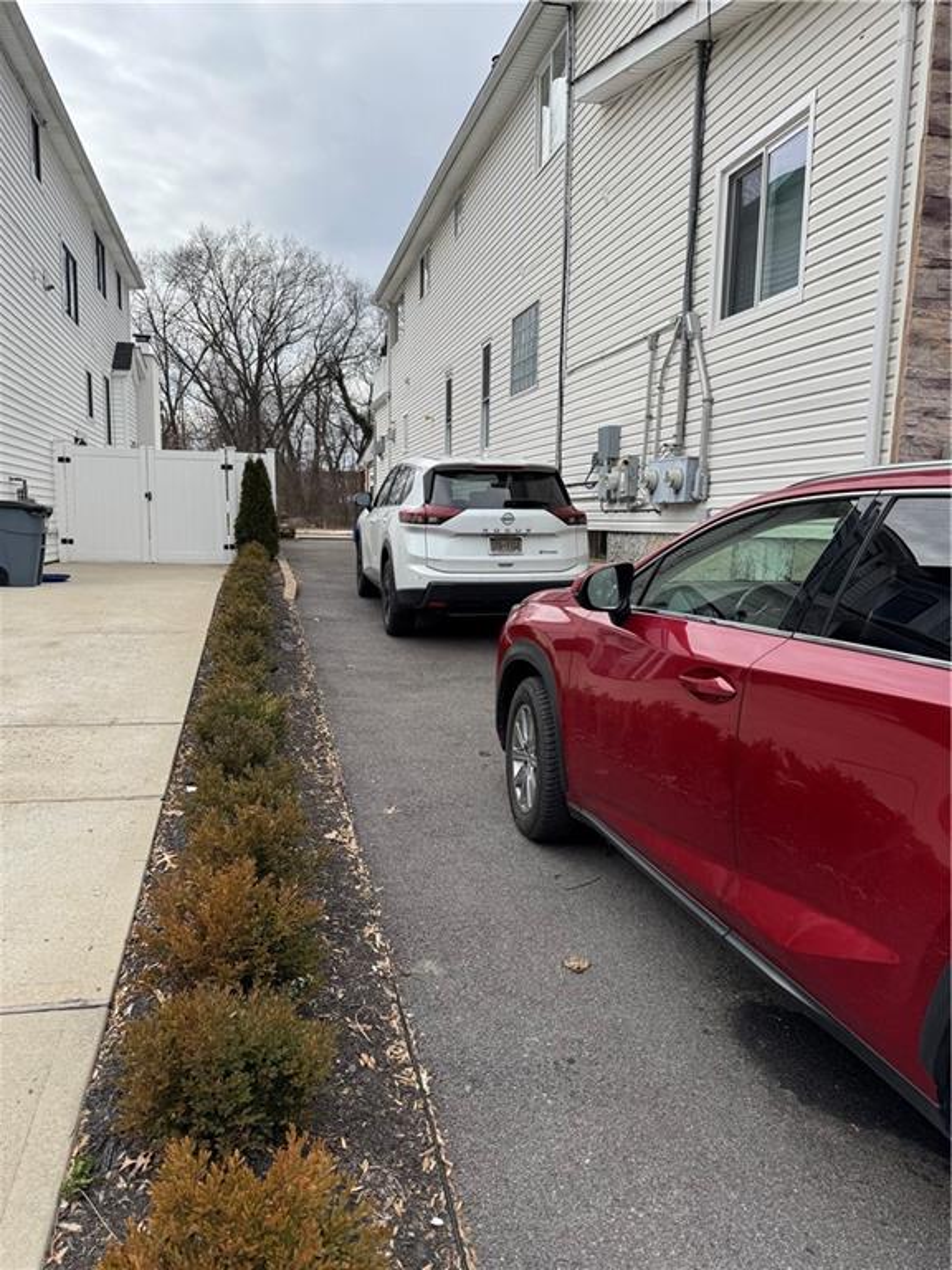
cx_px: 476
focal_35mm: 24
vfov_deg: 71.6
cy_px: 635
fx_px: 880
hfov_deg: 56.8
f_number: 1.78
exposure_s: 1/2331
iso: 80
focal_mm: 6.76
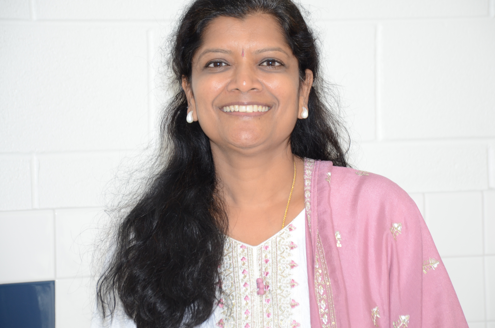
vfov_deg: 7.1
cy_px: 155
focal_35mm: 193
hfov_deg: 10.7
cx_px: 258
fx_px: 2648
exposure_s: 1/80
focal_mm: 116
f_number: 5.6
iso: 400
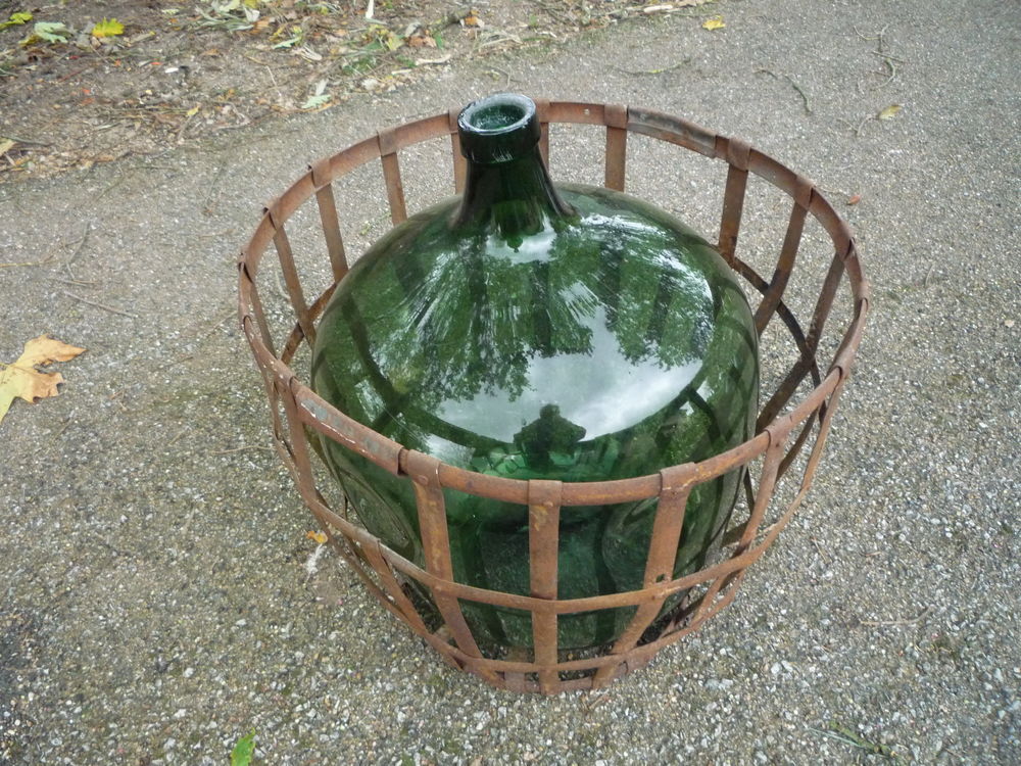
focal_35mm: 30
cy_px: 383
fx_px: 885
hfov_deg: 60.0
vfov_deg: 46.8
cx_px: 510
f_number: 3.3
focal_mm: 5.2
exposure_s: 1/30
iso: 320
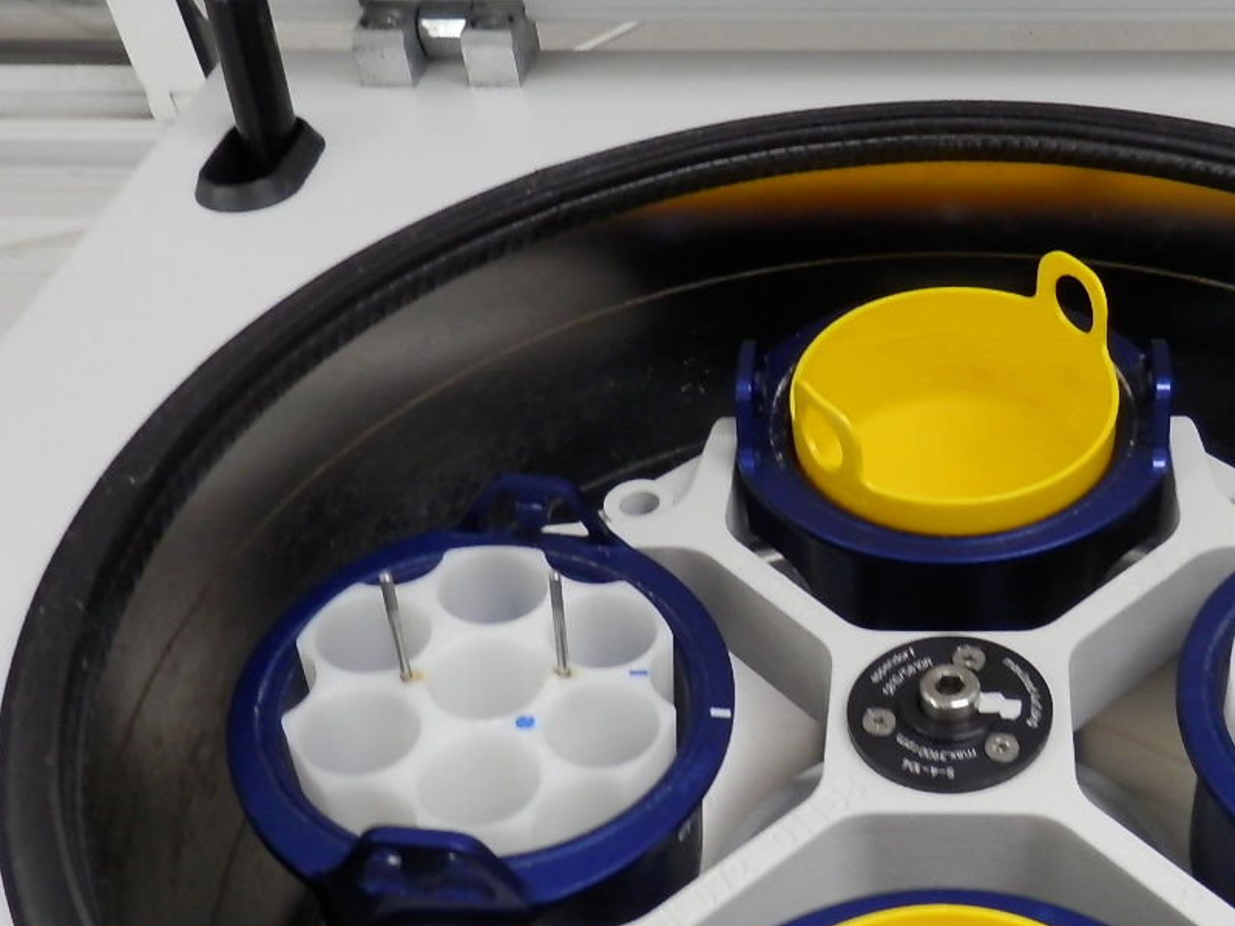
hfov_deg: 45.4
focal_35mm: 40
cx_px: 906
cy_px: 739
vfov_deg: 34.8
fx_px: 1427
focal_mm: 4.5
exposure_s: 1/20
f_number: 3
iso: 200
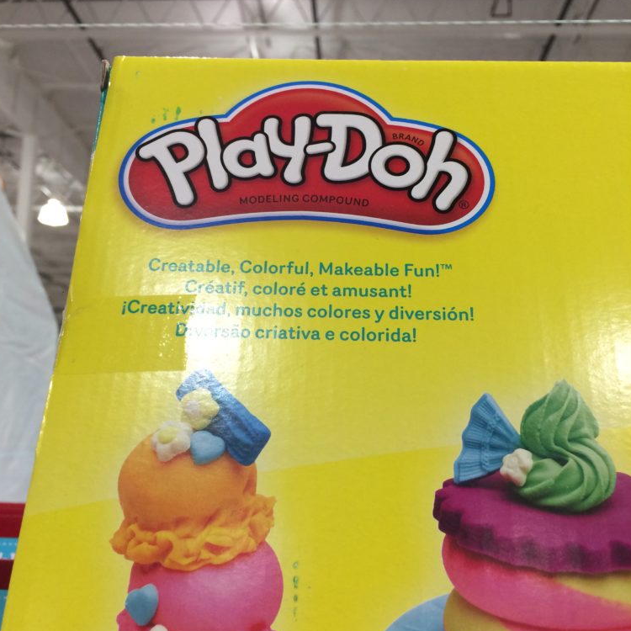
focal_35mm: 35
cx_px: 311
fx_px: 722
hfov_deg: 47.2
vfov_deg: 47.2
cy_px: 313
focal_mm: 4.15
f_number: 2.2
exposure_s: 1/30
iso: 80
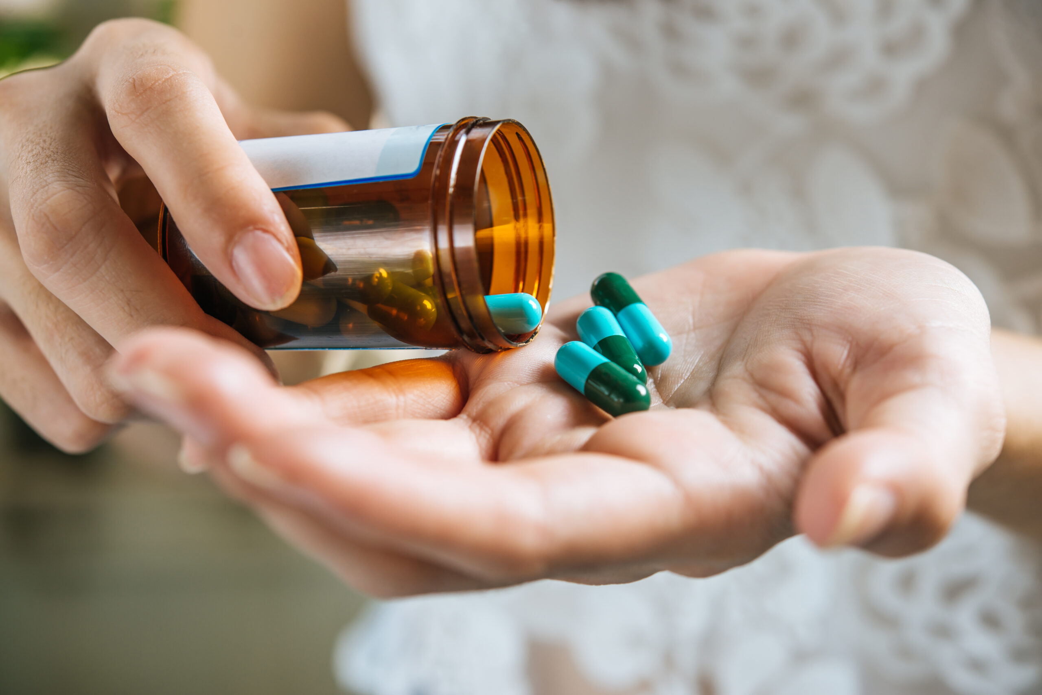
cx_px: 521
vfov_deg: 22.6
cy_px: 348
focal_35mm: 60
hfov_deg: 33.4
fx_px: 1737
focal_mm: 60
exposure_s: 1/125
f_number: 5.6
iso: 250
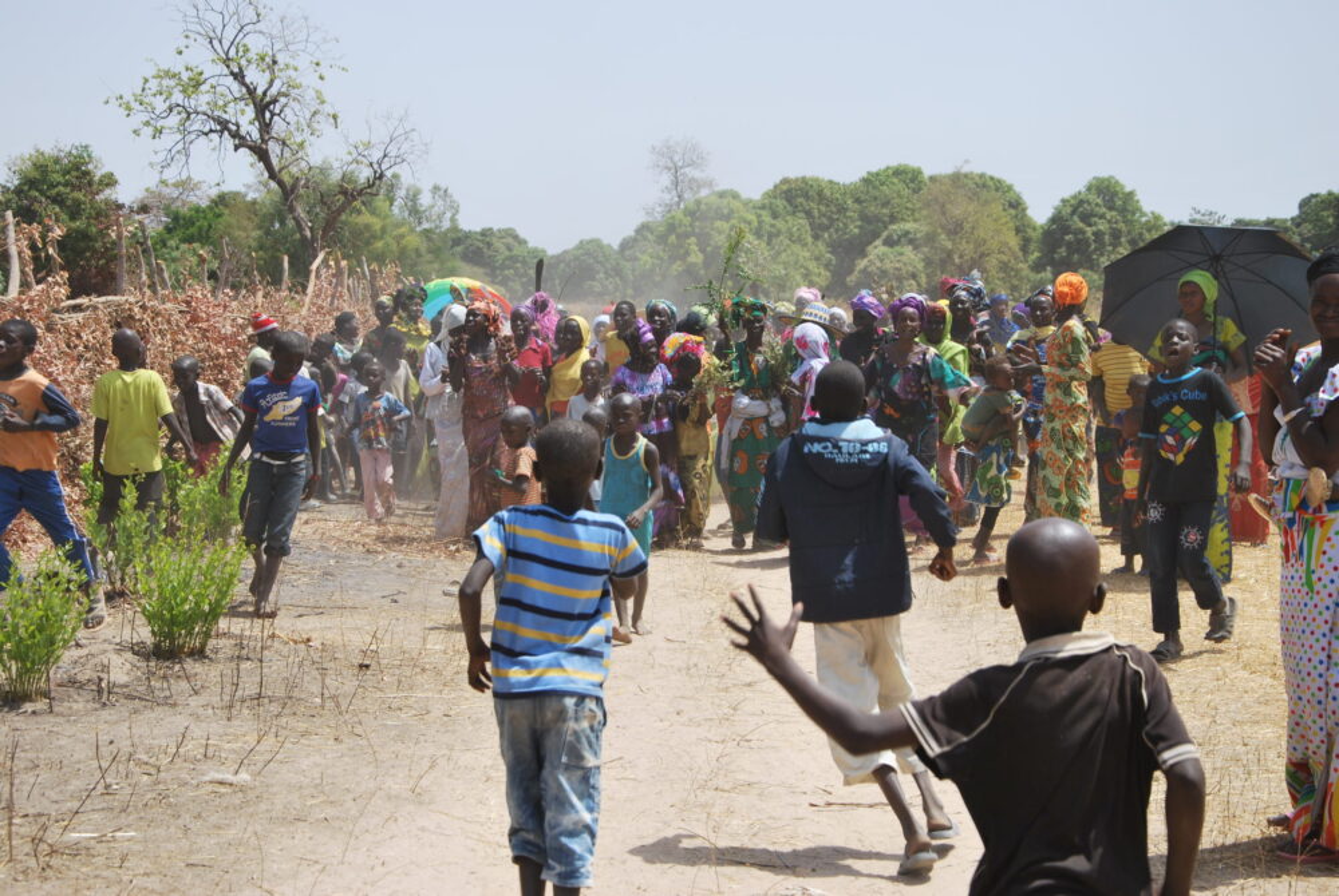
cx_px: 670
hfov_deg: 28.0
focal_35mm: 72
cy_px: 448
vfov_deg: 19.0
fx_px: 2682
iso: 100
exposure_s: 1/250
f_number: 8
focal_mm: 48
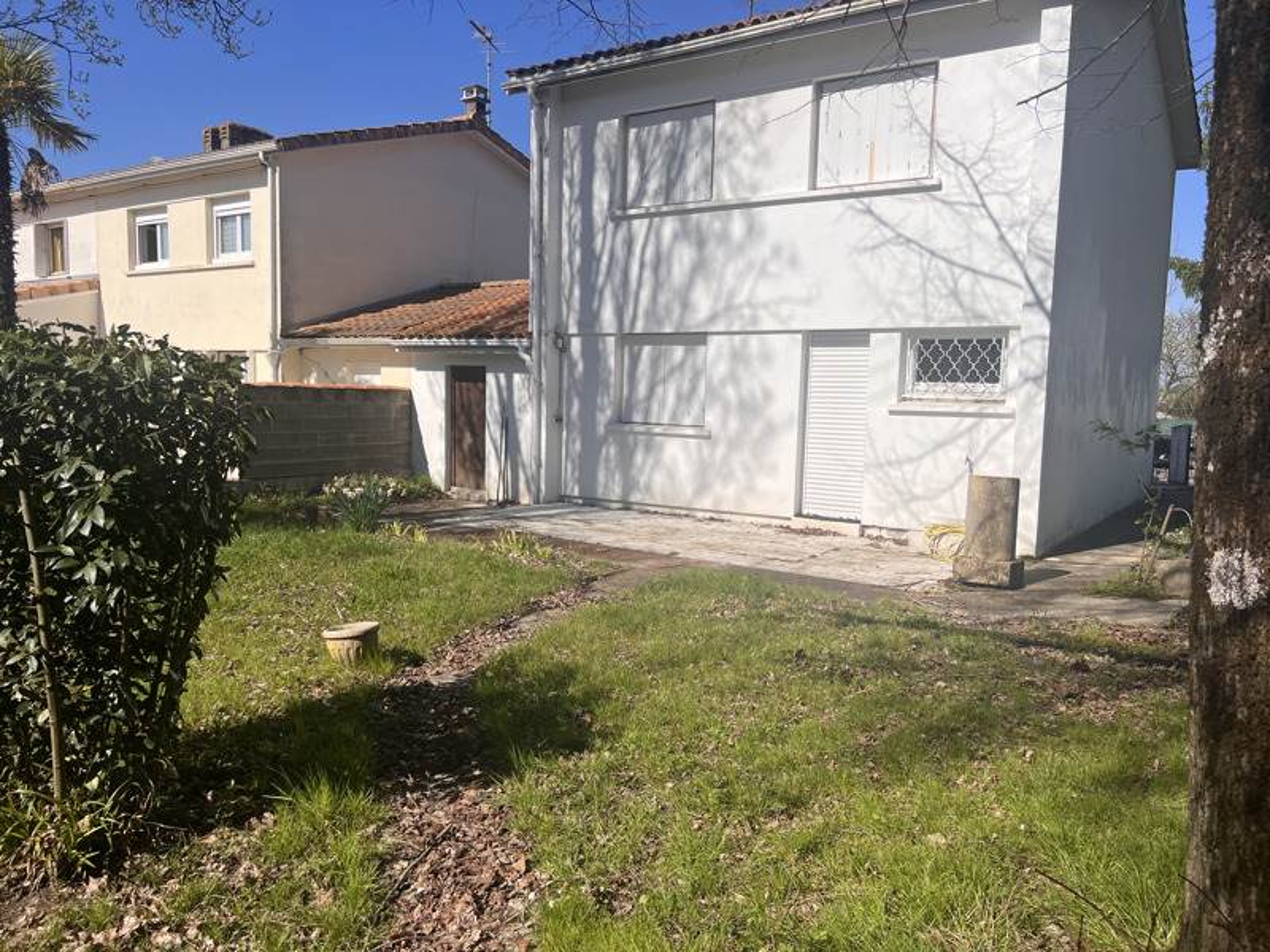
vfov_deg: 53.1
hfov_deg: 67.3
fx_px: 954
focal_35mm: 26
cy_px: 476
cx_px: 635
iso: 50
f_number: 1.5
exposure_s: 1/8000
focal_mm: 5.7
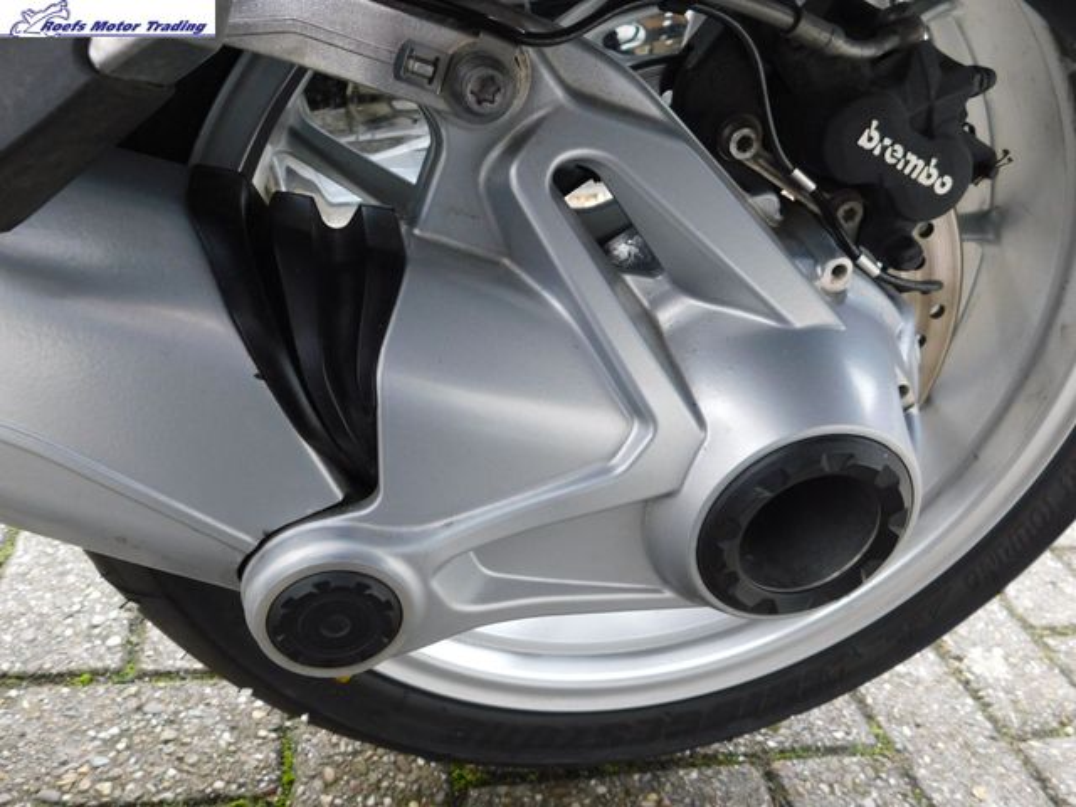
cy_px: 404
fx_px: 933
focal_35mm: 30
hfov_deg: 60.0
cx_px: 538
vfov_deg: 46.8
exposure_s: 1/30
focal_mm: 5.3
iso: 220
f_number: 3.2
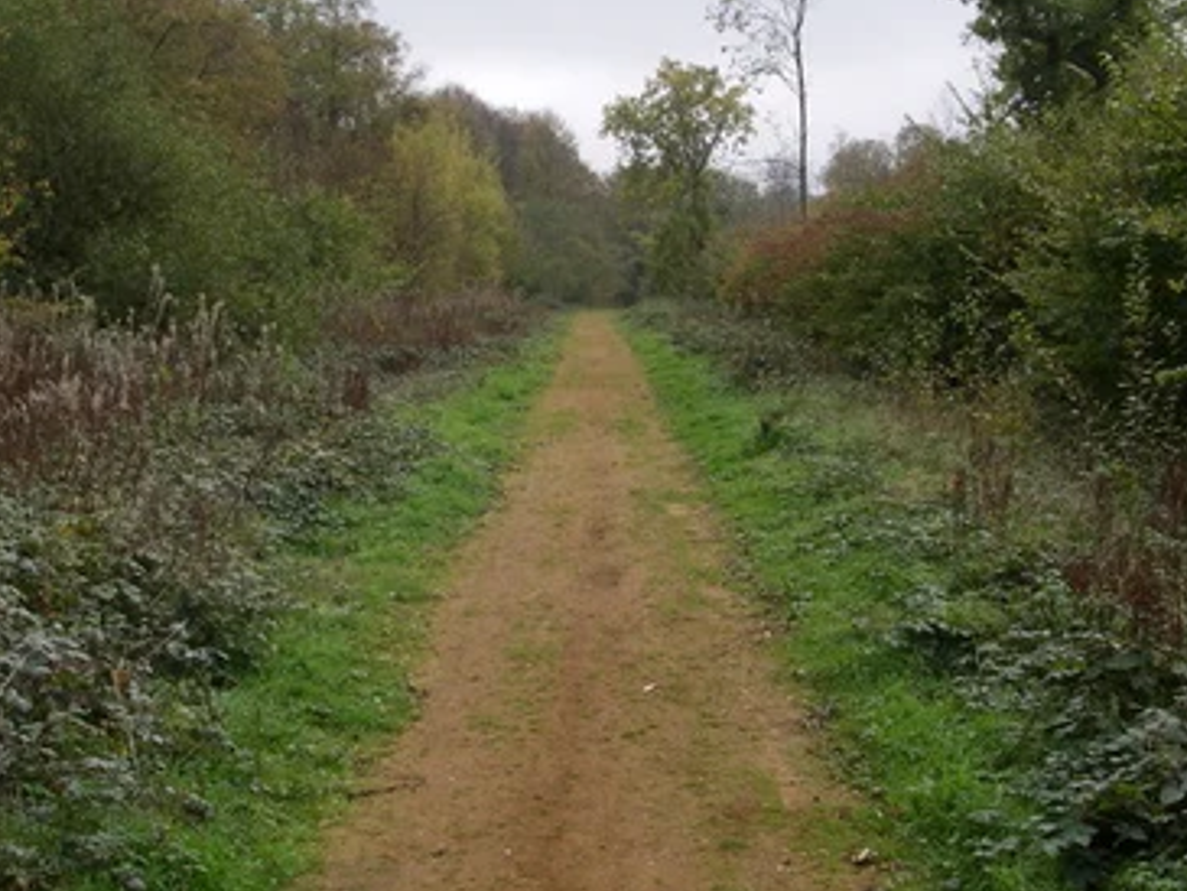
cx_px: 501
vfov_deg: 29.0
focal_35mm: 50
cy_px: 345
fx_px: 1715
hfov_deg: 38.1
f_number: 6.6
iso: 80
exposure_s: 1/100
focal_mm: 6.3
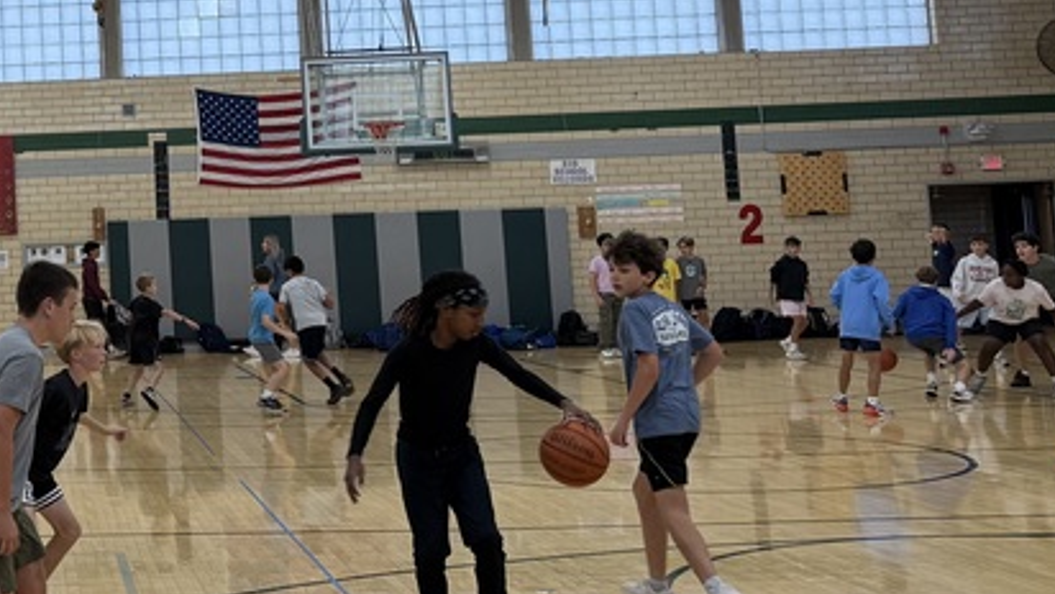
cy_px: 61
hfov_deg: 29.3
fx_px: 1819
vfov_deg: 18.3
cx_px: -100
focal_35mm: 65
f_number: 1.78
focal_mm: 6.76
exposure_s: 1/120
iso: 80
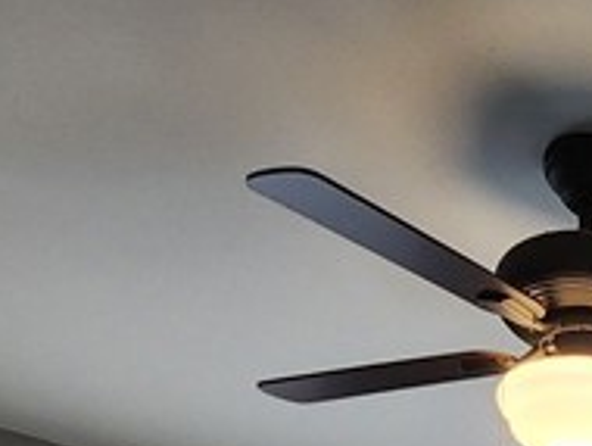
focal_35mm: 70
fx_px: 1199
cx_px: 785
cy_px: 1039
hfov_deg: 24.1
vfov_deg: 14.6
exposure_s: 1/60
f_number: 2.2
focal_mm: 2.2
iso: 160
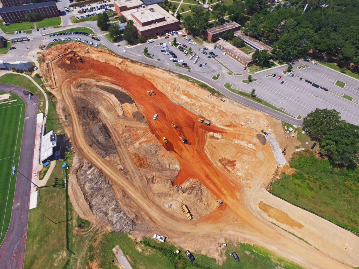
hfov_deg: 81.7
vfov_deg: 66.0
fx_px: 207
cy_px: 134
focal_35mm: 20
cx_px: 180
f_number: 2.8
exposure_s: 1/986
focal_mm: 3.61
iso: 100
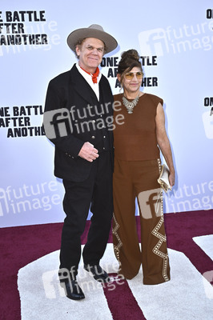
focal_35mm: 44
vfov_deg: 44.5
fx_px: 391
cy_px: 160
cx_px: 106
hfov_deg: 30.5
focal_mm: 44
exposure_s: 1/320
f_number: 5
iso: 800
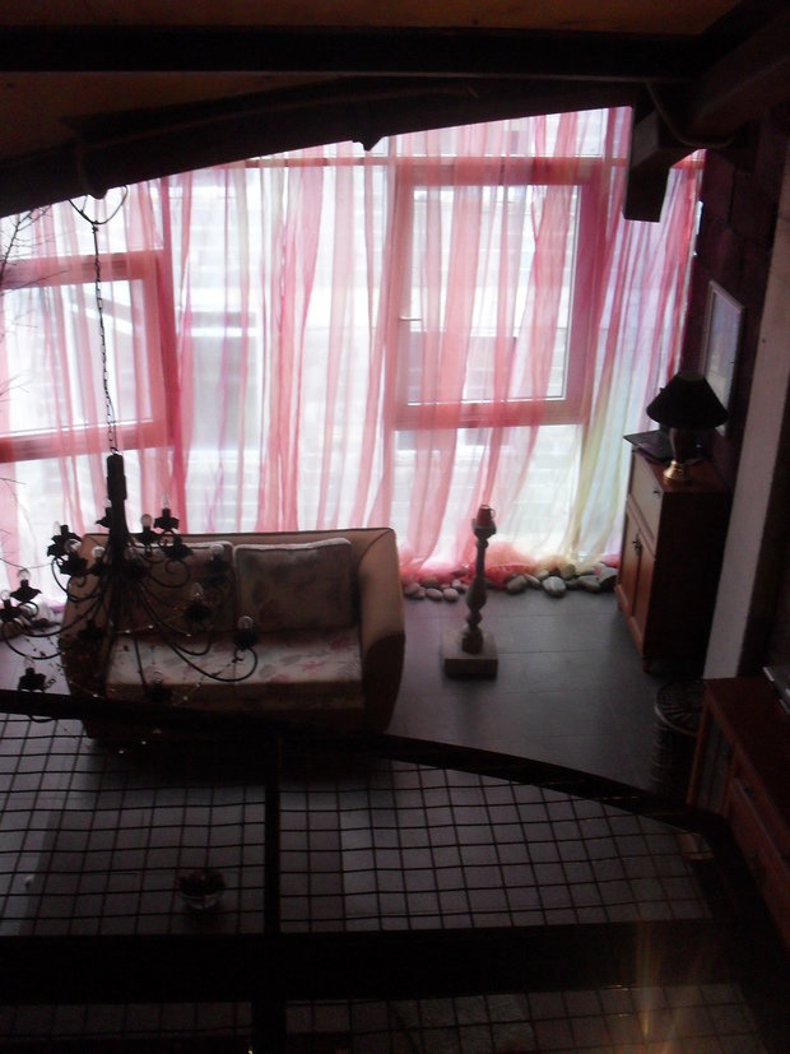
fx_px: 1157
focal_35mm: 38
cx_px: 395
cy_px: 527
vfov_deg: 49.0
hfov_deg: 37.7
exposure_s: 1/20
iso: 200
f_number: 2.8
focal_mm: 6.3
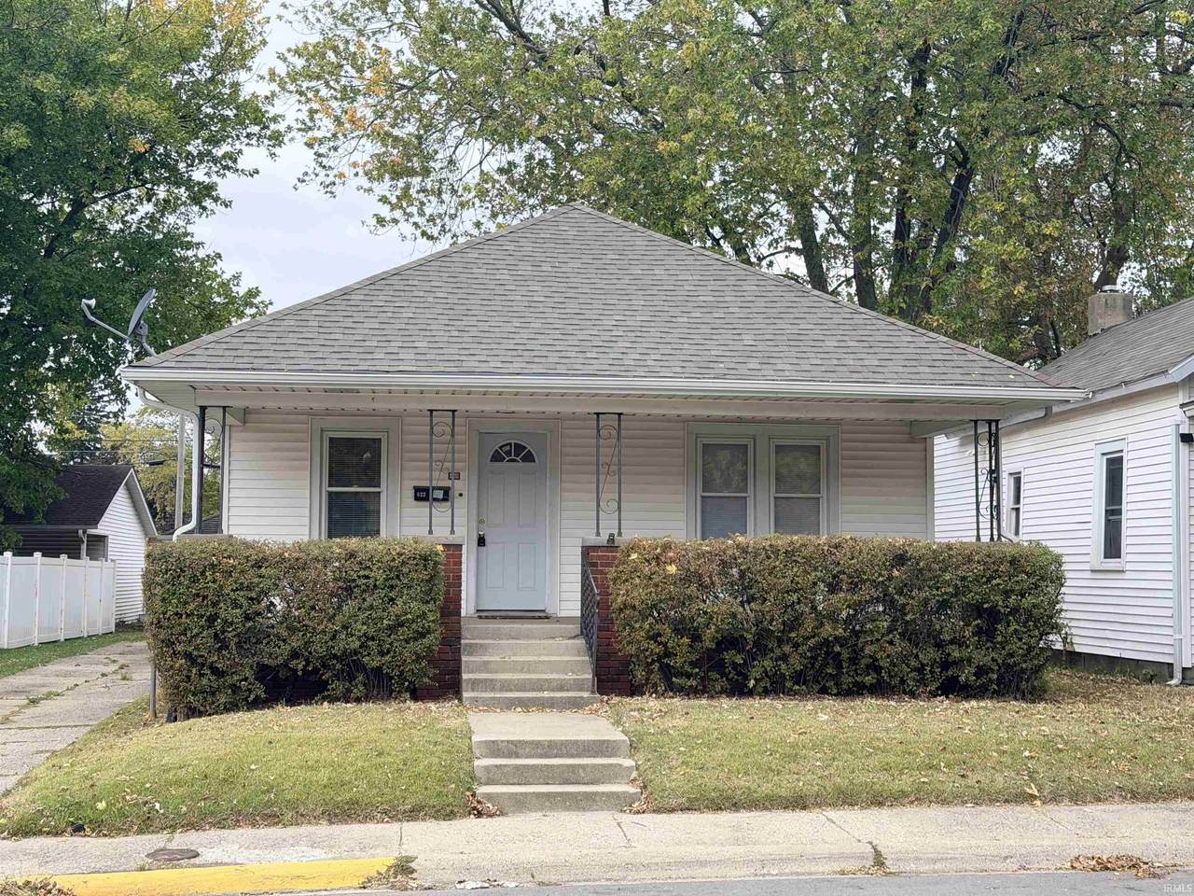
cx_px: 597
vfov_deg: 30.3
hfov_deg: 39.7
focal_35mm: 48
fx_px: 1656
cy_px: 448
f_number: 1.78
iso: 80
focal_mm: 6.76
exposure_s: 1/895
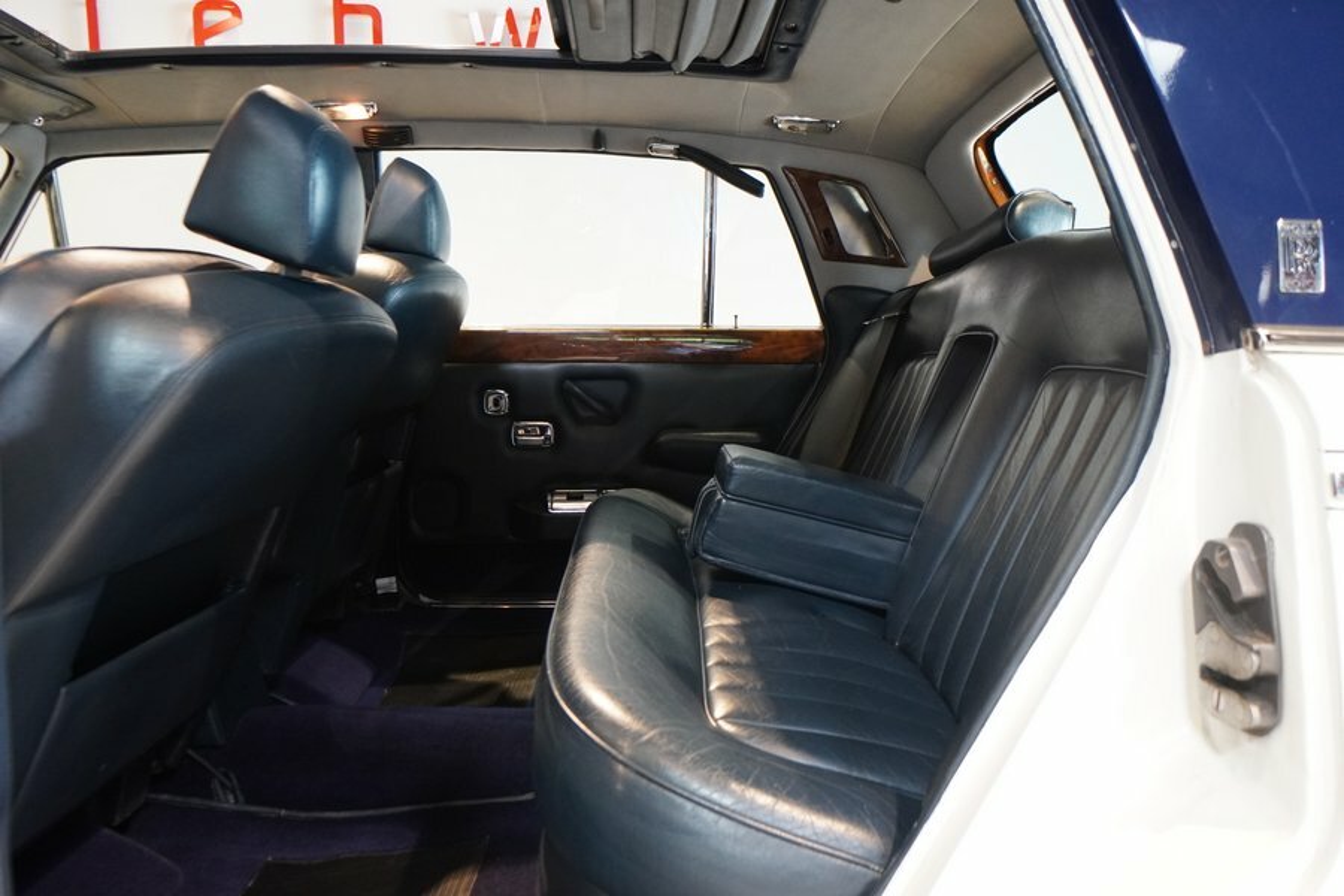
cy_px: 448
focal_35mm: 27
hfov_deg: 67.4
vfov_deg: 47.9
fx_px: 1008
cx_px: 672
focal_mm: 18
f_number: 4
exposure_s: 1/25
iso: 2000
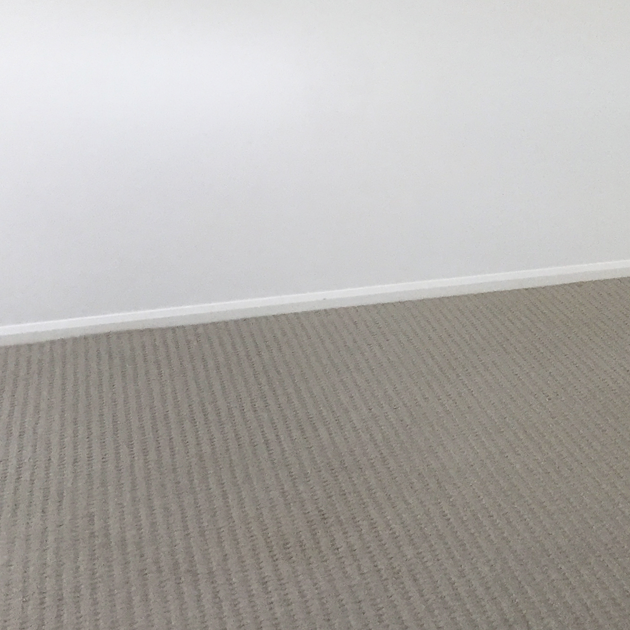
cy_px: 258
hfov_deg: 25.7
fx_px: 1277
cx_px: 689
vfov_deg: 27.7
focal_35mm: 62
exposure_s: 1/33
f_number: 2.4
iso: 50
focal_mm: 3.3
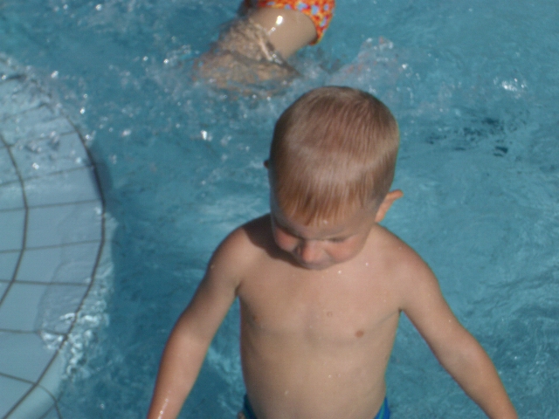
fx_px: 1696
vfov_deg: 14.1
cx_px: 280
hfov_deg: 18.7
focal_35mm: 105
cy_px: 210
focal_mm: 17.4
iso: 50
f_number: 7.7
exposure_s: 1/500
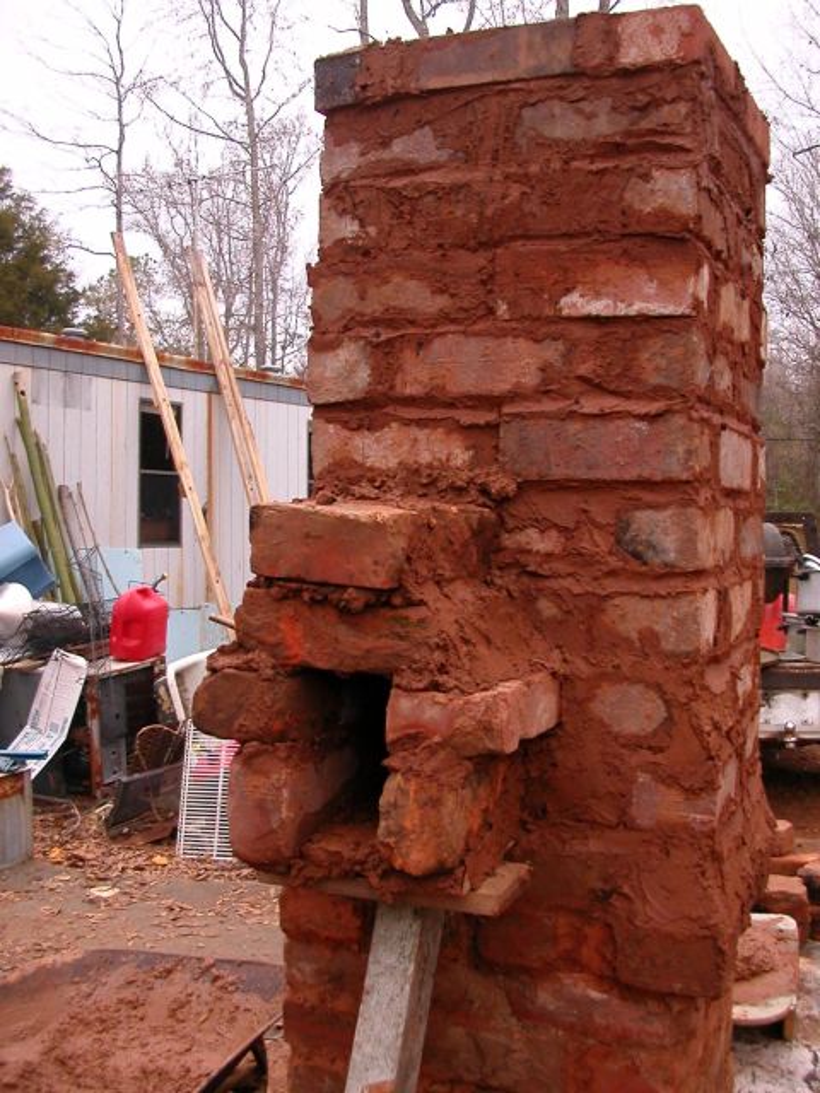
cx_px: 410
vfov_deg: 50.1
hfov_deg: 38.7
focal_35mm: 37
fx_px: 1169
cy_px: 546
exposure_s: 1/56.7
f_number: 2.7
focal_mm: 5.6
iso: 100
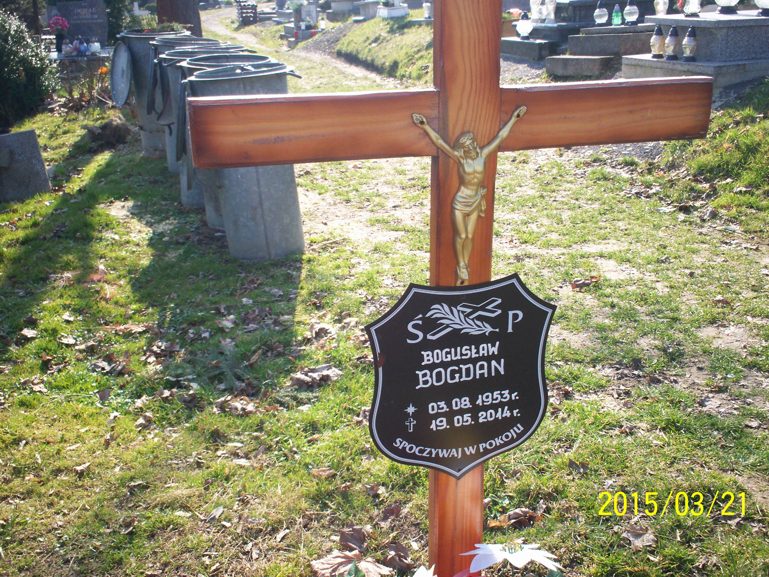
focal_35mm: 37
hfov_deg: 50.1
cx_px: 395
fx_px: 822
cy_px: 285
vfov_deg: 38.7
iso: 100
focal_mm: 6
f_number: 4.5
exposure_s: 1/137
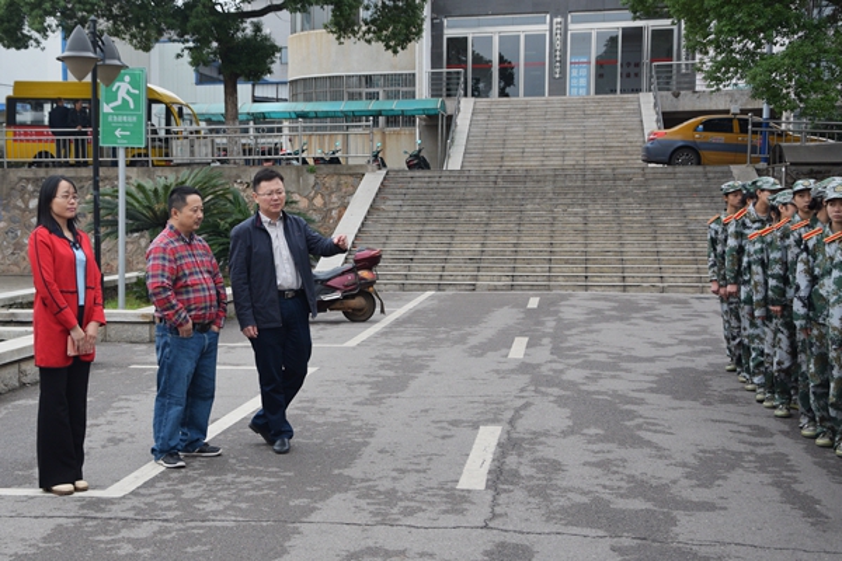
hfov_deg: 43.6
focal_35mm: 45
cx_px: 421
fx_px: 1052
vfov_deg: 29.9
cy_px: 280
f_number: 5
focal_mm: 30
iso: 400
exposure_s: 1/640
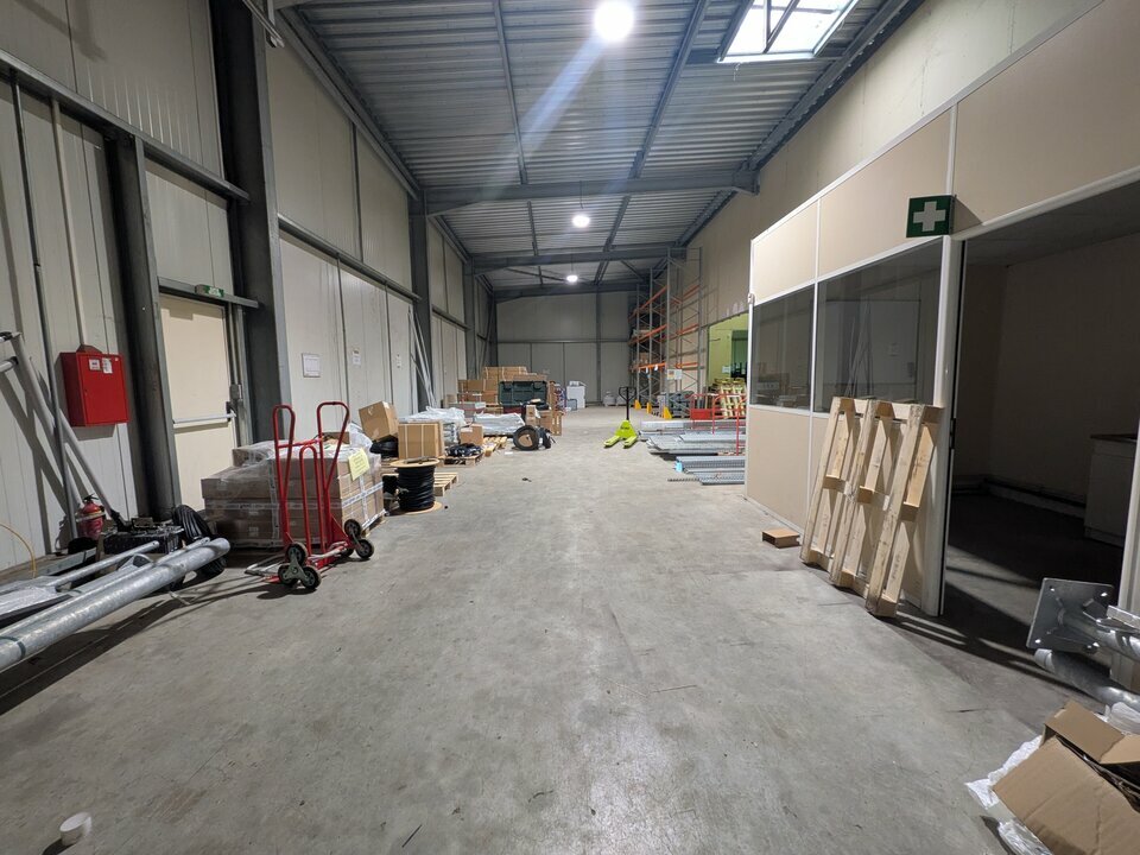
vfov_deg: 85.7
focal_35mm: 14
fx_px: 461
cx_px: 570
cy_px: 428
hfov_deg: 102.1
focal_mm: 1.83
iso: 247
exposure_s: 1/25
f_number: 2.2
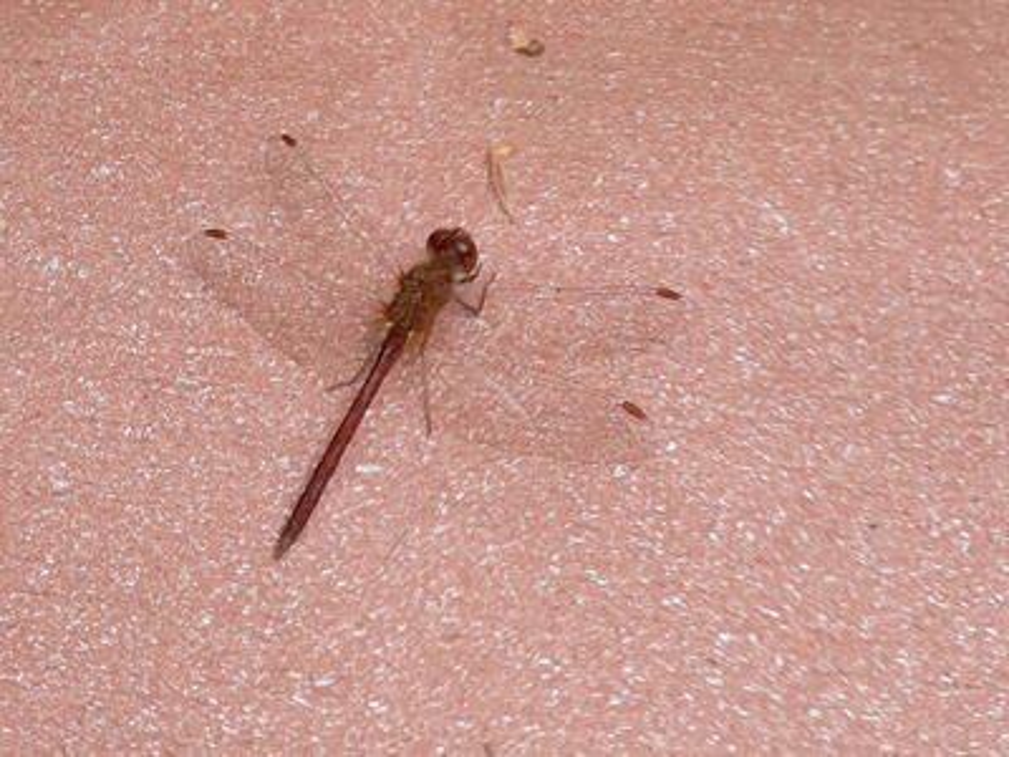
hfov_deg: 65.3
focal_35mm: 27
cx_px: 504
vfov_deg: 51.4
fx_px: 787
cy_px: 378
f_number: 1.9
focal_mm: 3.6
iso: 40
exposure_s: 1/179
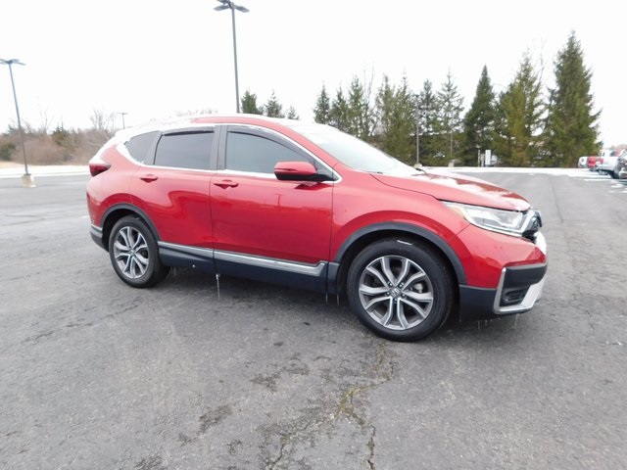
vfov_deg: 58.9
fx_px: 417
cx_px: 314
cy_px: 235
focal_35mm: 23
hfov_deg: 73.9
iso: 125
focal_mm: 4
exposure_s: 1/60
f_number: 3
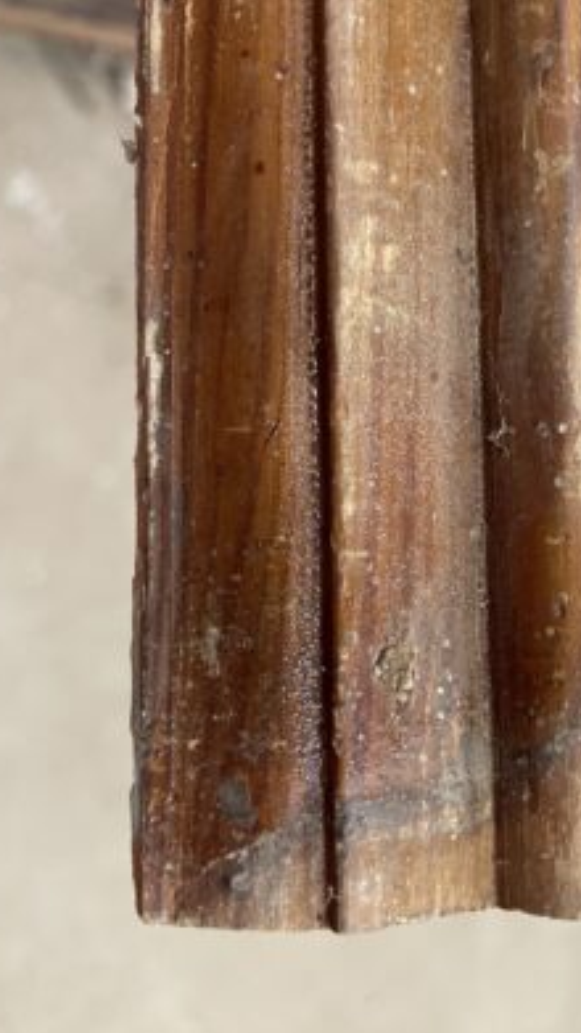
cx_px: 359
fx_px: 794
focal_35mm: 29
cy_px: 526
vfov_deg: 66.1
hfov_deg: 39.9
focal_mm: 4.2
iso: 400
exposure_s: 1/60
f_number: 1.6
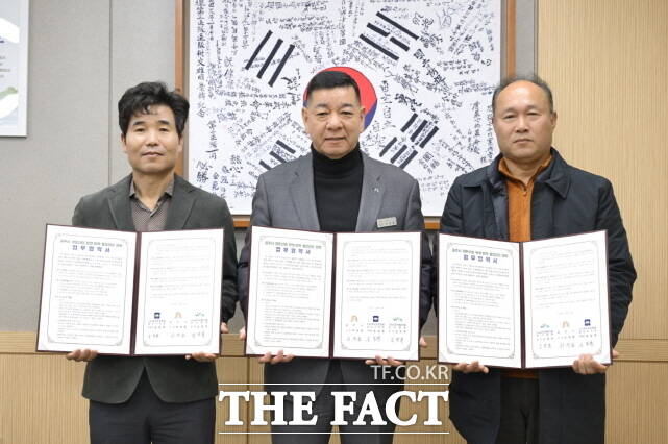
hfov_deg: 48.5
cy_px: 222
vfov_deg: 33.3
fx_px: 741
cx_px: 334
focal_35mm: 40
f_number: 4
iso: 2000
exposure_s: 1/250
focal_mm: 40
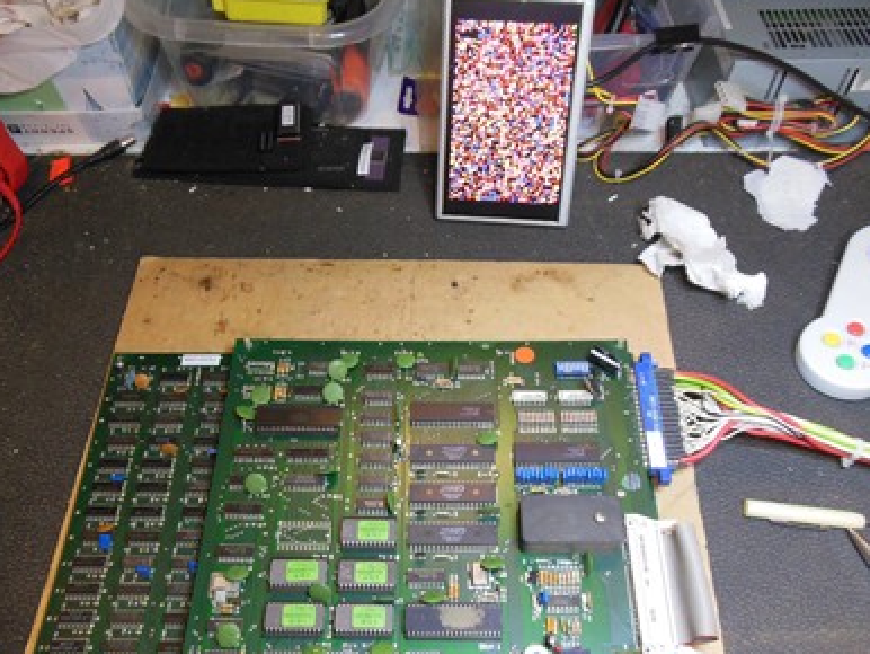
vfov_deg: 48.1
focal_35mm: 29
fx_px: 729
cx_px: 424
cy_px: 372
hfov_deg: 61.6
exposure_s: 1/20
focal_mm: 4.5
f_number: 3.2
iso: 400
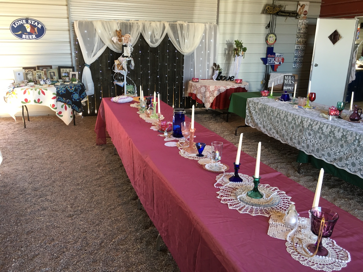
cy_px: 136
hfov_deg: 61.7
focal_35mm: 29
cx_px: 182
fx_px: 304
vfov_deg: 48.2
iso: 40
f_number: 2.2
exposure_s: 1/30
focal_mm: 4.15
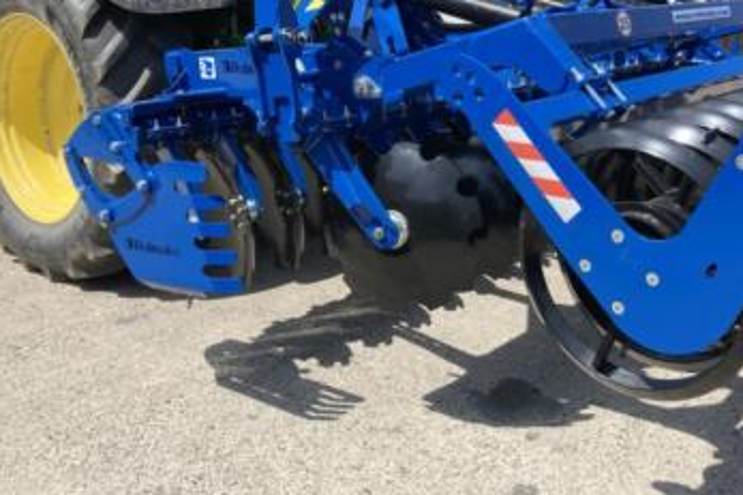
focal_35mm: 42
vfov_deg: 31.5
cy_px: 147
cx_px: 465
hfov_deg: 46.0
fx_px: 866
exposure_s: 1/1412
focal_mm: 3.99
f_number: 1.8
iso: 20
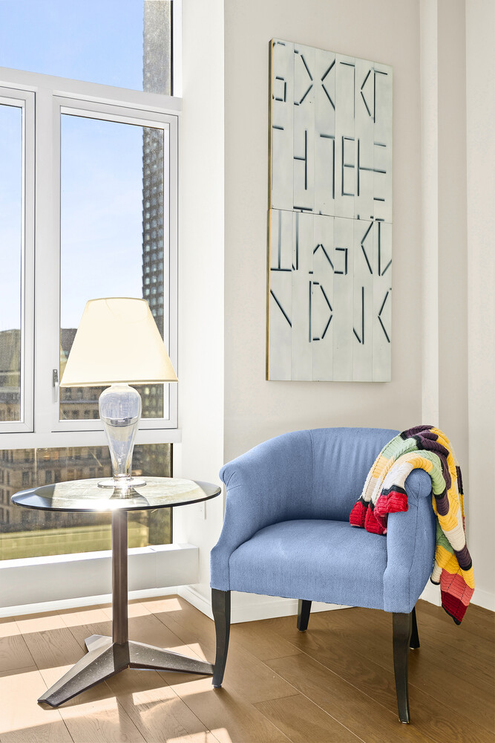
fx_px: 722
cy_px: 372
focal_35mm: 35
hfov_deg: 37.9
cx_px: 248
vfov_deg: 54.4
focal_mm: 35
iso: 100
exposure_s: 1/20
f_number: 4
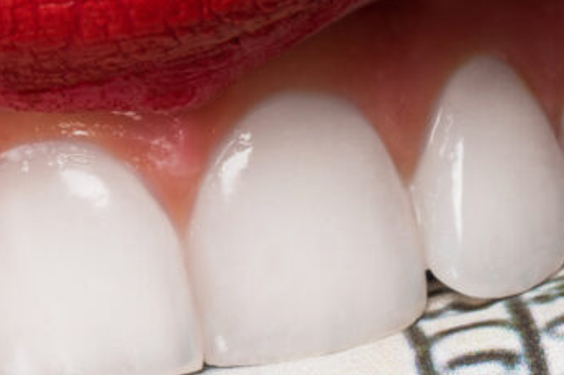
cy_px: 464
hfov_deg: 2.6
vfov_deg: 1.8
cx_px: 530
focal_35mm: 782
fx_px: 12245
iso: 100
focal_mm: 105
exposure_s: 1/200
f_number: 10
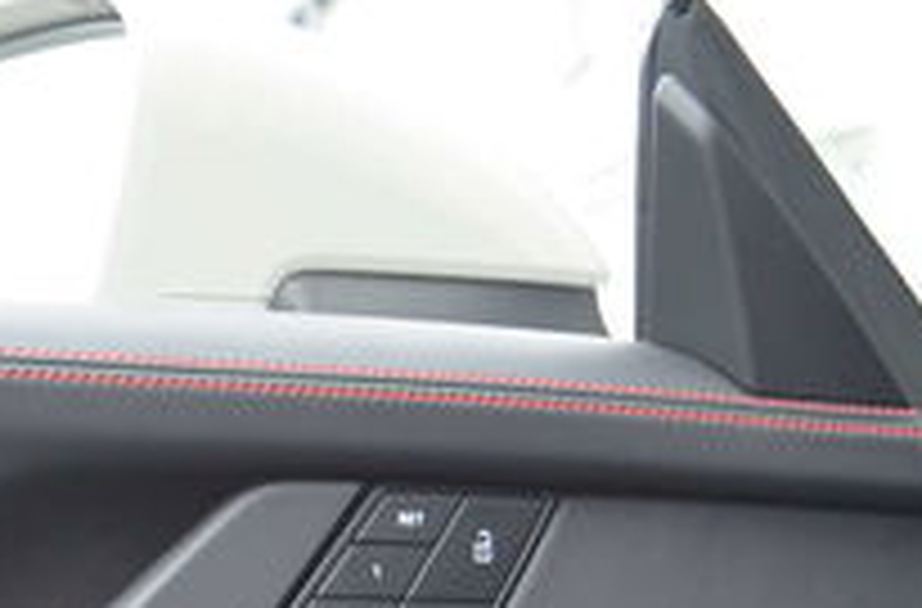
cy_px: 1126
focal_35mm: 135
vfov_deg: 9.5
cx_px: -598
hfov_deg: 14.0
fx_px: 3444
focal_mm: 24
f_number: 4.5
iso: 400
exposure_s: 1/80
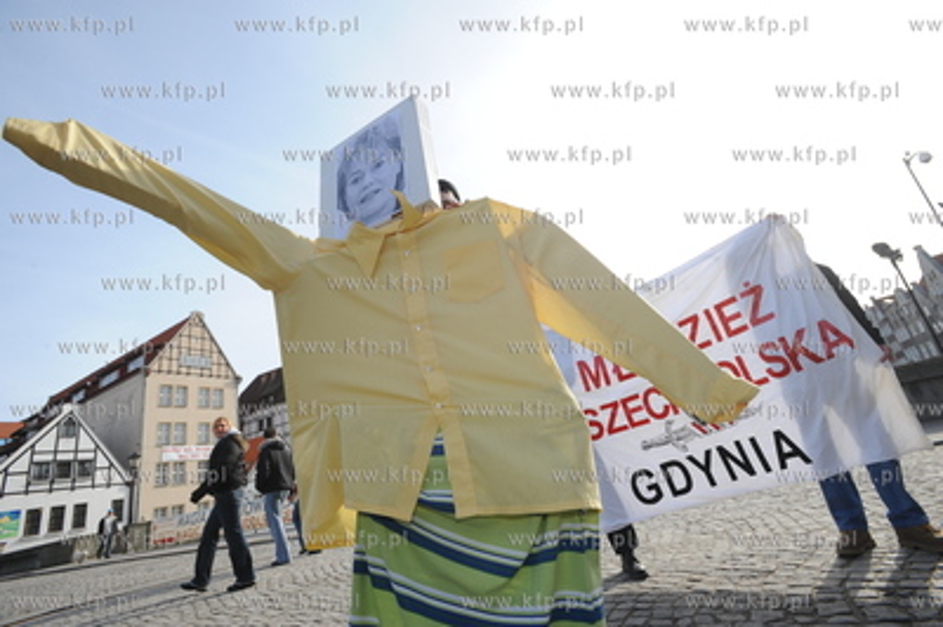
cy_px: 314
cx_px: 472
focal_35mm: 17
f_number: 8
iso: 200
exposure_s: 1/250
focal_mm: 17
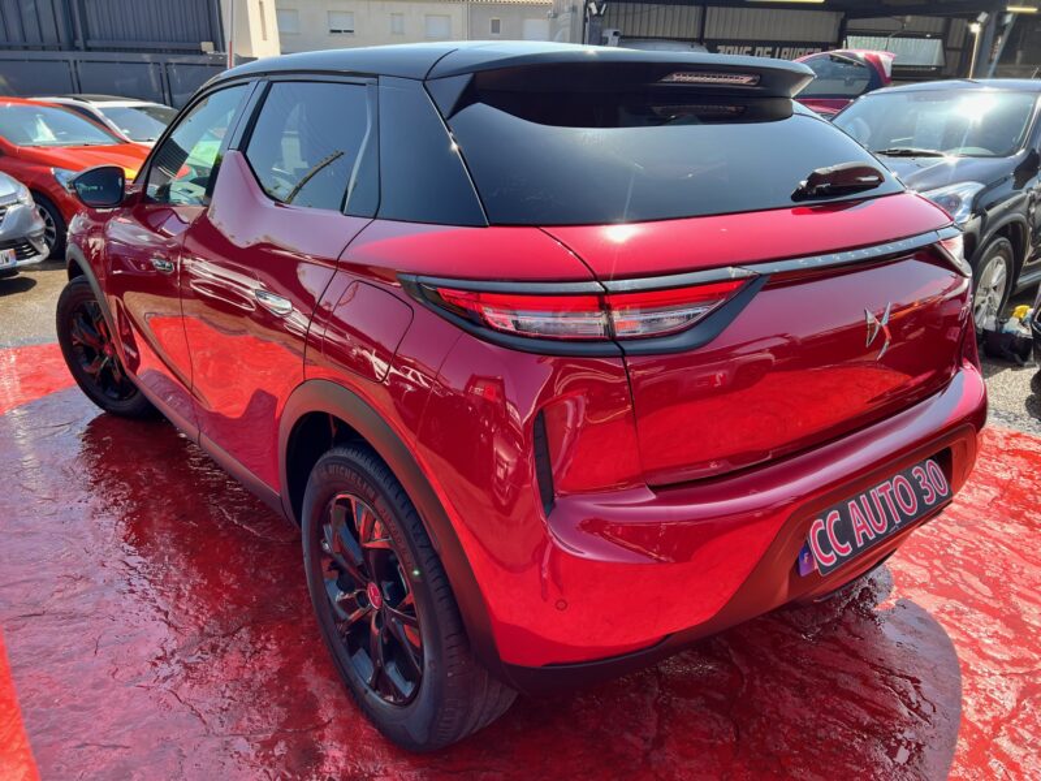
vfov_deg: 53.1
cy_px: 390
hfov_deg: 67.3
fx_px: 782
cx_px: 520
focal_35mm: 26
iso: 50
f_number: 1.5
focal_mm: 5.7
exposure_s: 1/666
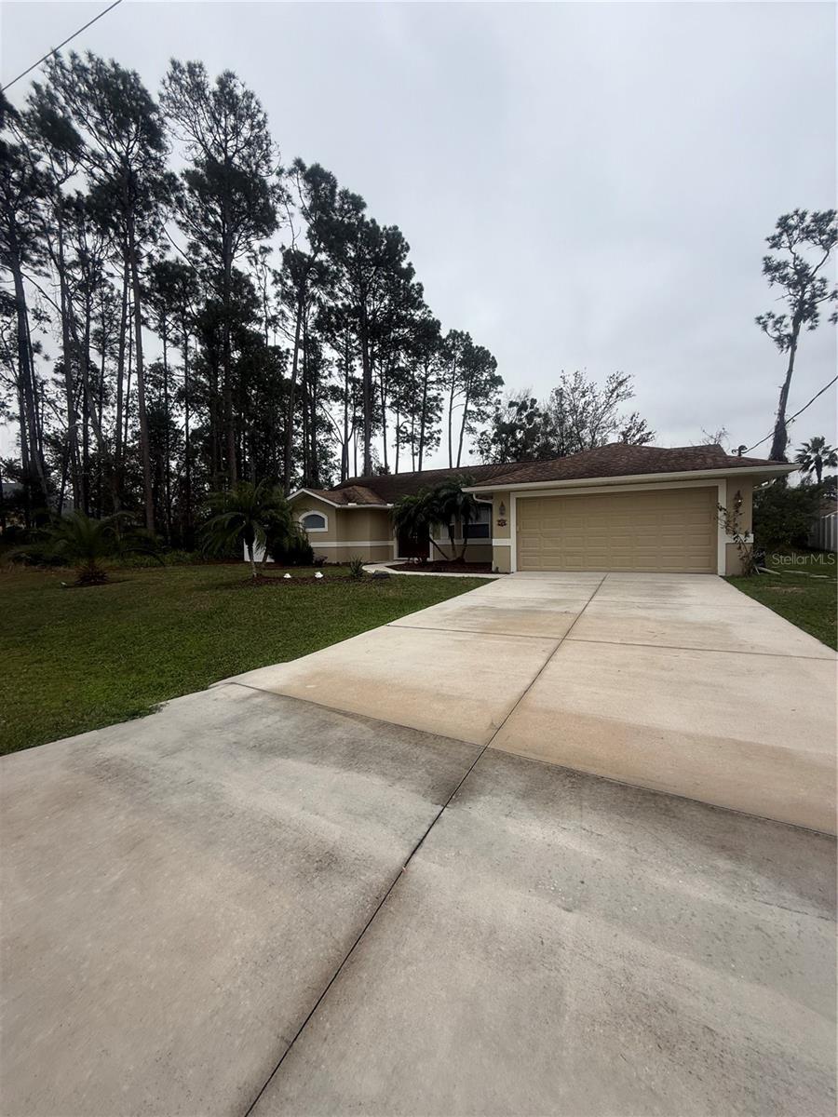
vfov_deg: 102.1
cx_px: 419
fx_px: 452
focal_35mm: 14
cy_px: 558
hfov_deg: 85.7
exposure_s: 1/421
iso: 50
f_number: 2.2
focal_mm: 2.22
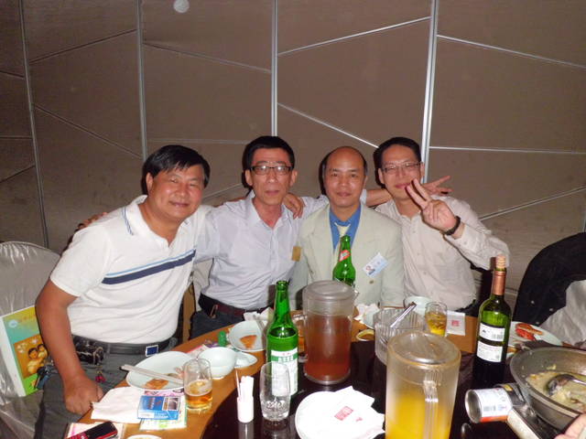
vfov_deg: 53.1
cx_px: 293
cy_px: 220
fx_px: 440
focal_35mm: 26
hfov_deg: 67.3
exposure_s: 1/60
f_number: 2.8
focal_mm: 4.7
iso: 200
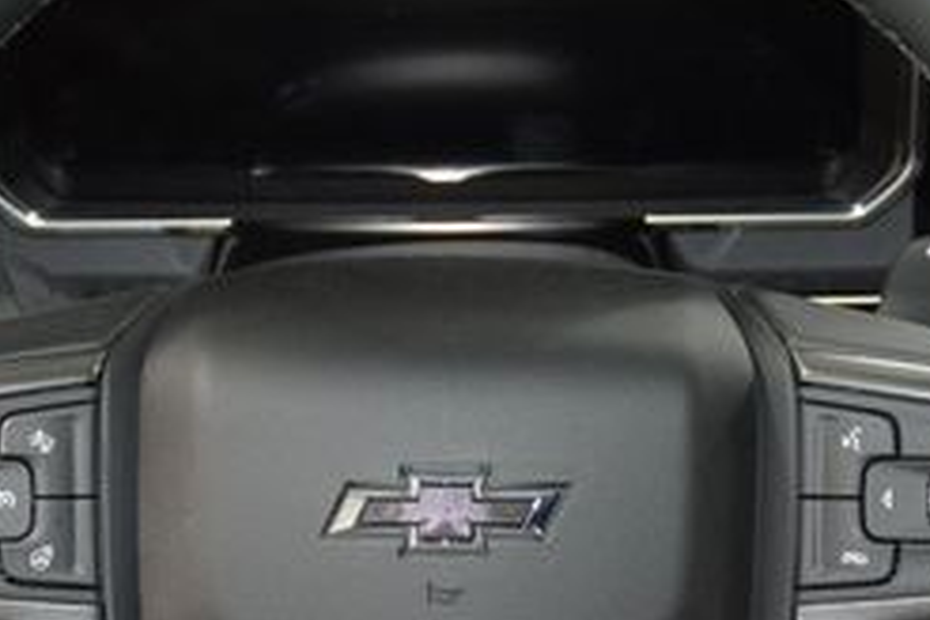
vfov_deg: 12.1
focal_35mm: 113
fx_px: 2927
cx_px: 442
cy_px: 463
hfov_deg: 18.1
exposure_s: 1/50
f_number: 3.8
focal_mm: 29
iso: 2800
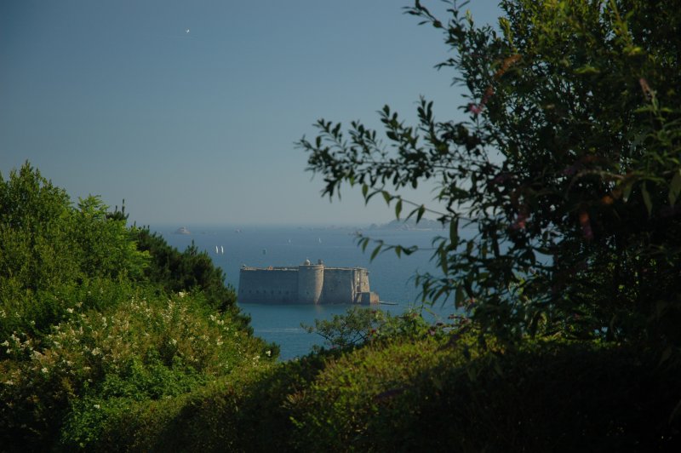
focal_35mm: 105
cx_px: 340
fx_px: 1985
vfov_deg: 13.0
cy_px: 226
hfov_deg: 19.5
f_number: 4.5
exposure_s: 1/400
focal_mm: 70
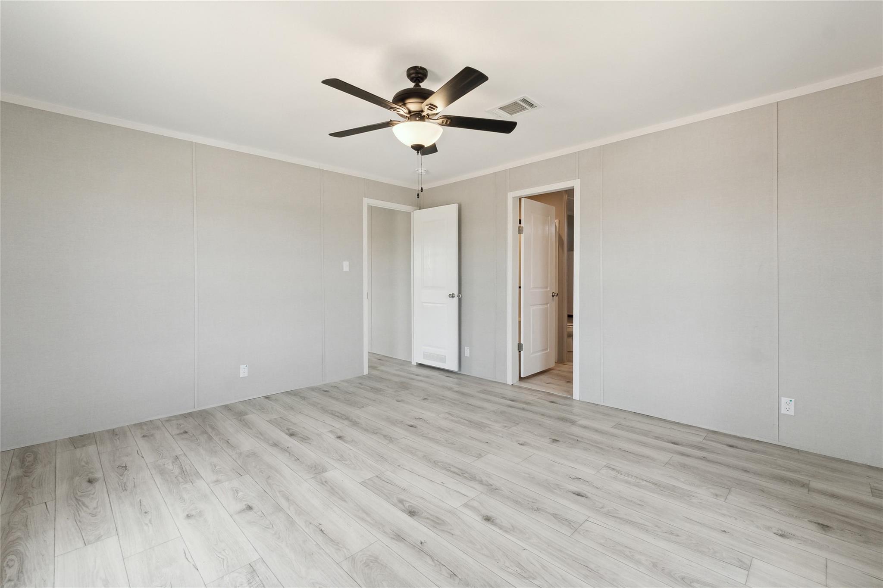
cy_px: 294
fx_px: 368
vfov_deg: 77.3
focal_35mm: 15
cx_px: 442
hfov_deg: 100.4
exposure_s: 1/50
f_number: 8
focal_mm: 10
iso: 400
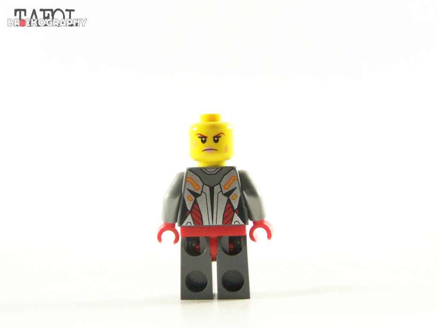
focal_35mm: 67
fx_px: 846
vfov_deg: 21.9
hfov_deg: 29.0
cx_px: 218
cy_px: 164
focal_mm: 11.1
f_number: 3.2
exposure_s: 1/60
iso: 400
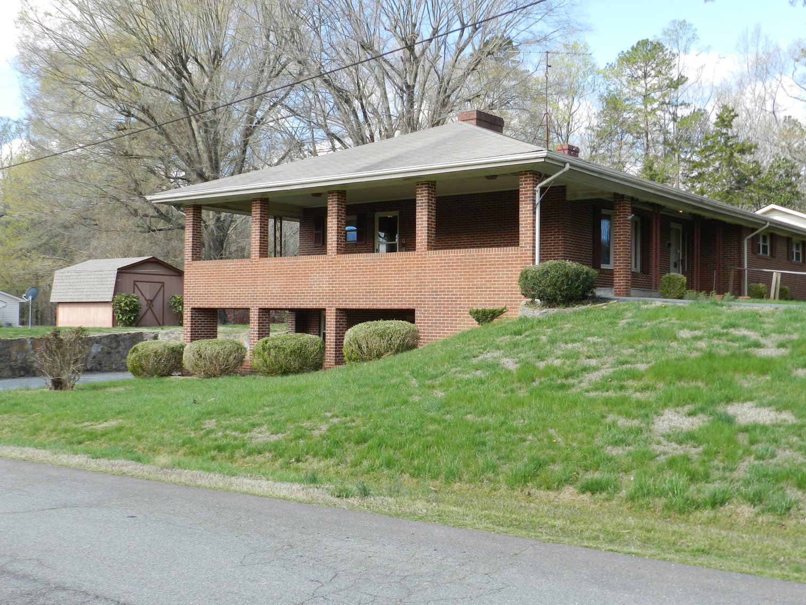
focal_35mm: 38
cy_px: 302
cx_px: 403
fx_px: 885
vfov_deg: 37.7
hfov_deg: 49.0
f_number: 4
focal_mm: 6.7
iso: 160
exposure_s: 1/400
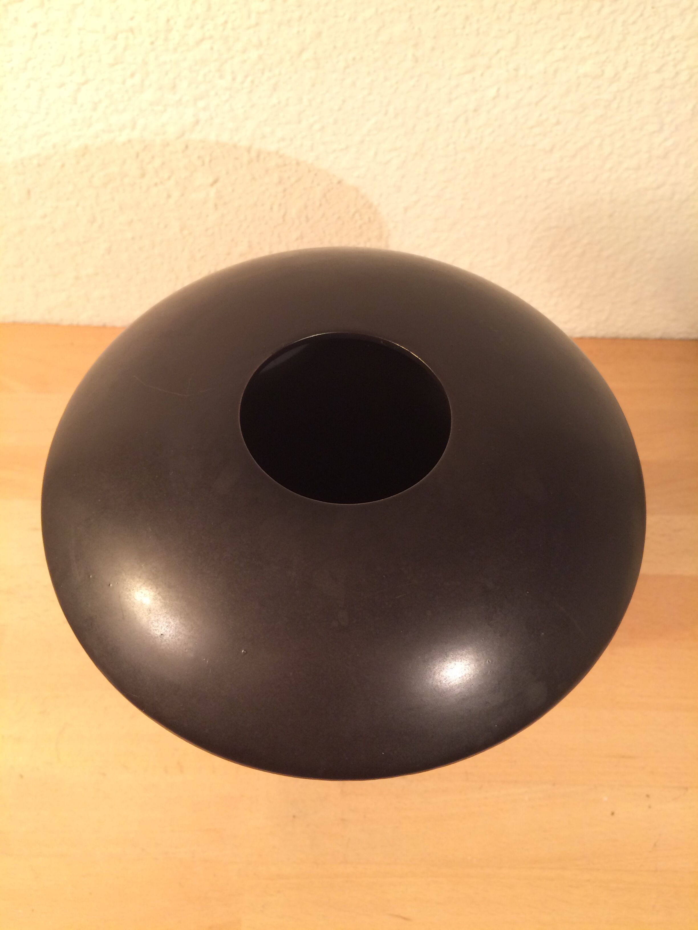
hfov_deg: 48.2
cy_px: 465
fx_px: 780
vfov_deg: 61.7
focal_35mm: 29
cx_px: 349
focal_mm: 4.15
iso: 125
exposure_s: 1/33
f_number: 2.2
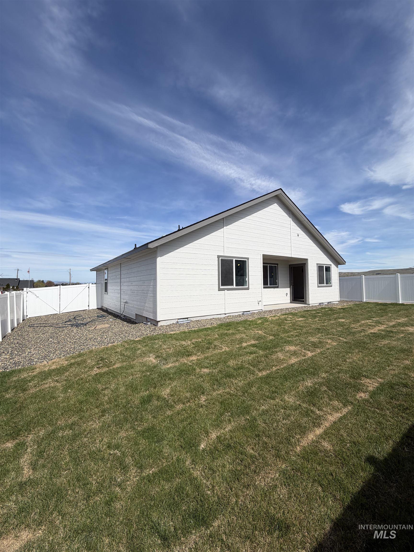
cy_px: 276
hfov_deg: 85.7
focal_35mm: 14
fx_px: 223
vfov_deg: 102.1
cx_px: 207
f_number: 2.2
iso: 20
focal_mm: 2.22
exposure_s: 1/1087
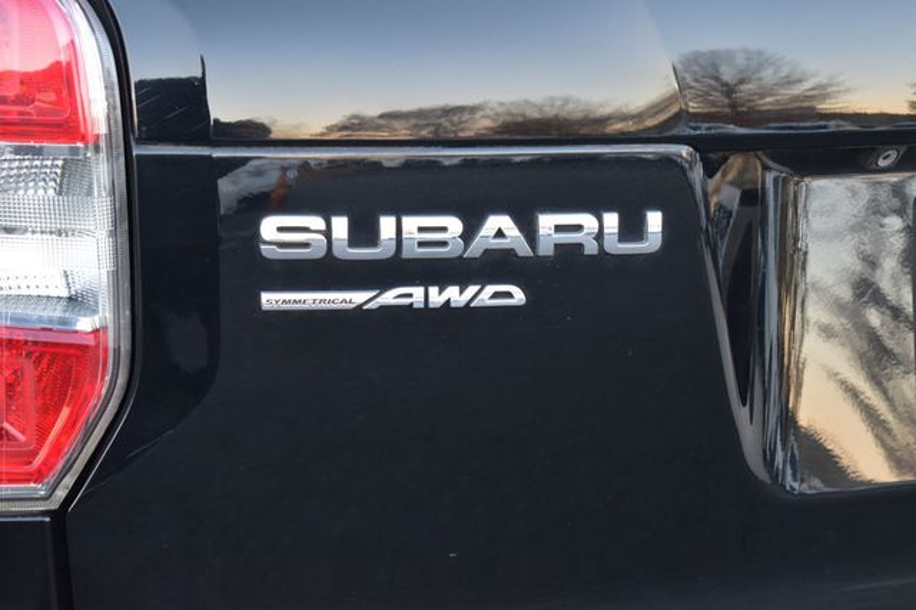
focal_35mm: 72
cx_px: 458
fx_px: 1831
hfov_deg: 28.1
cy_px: 305
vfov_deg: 18.9
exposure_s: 1/15
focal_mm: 48
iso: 720
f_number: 6.3
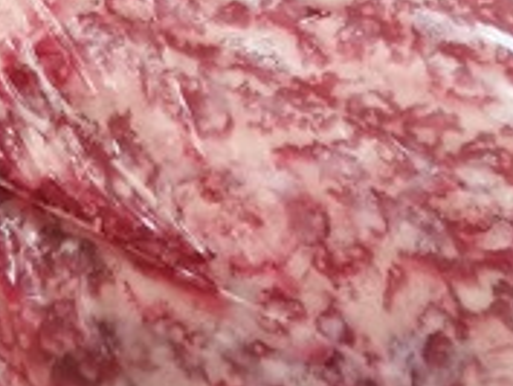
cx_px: 235
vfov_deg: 12.9
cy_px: -148
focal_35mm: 110
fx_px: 1631
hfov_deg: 17.9
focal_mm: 4.5
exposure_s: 1/60
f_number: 2.2
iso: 160
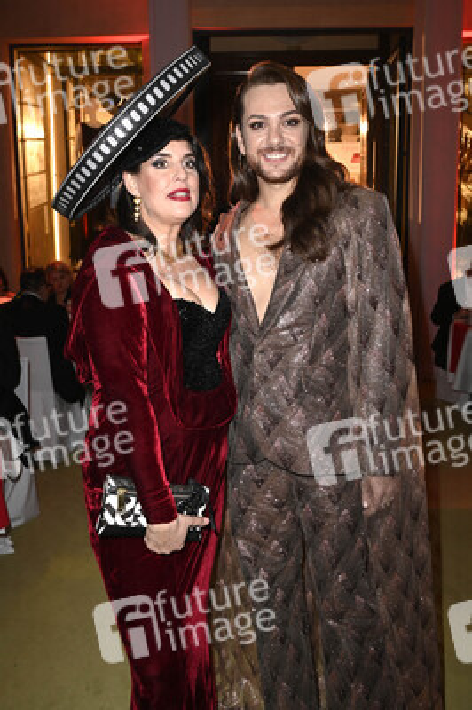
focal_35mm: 31
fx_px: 611
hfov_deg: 42.3
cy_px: 355
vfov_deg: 60.3
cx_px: 236
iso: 1600
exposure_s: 1/60
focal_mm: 31
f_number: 5.6
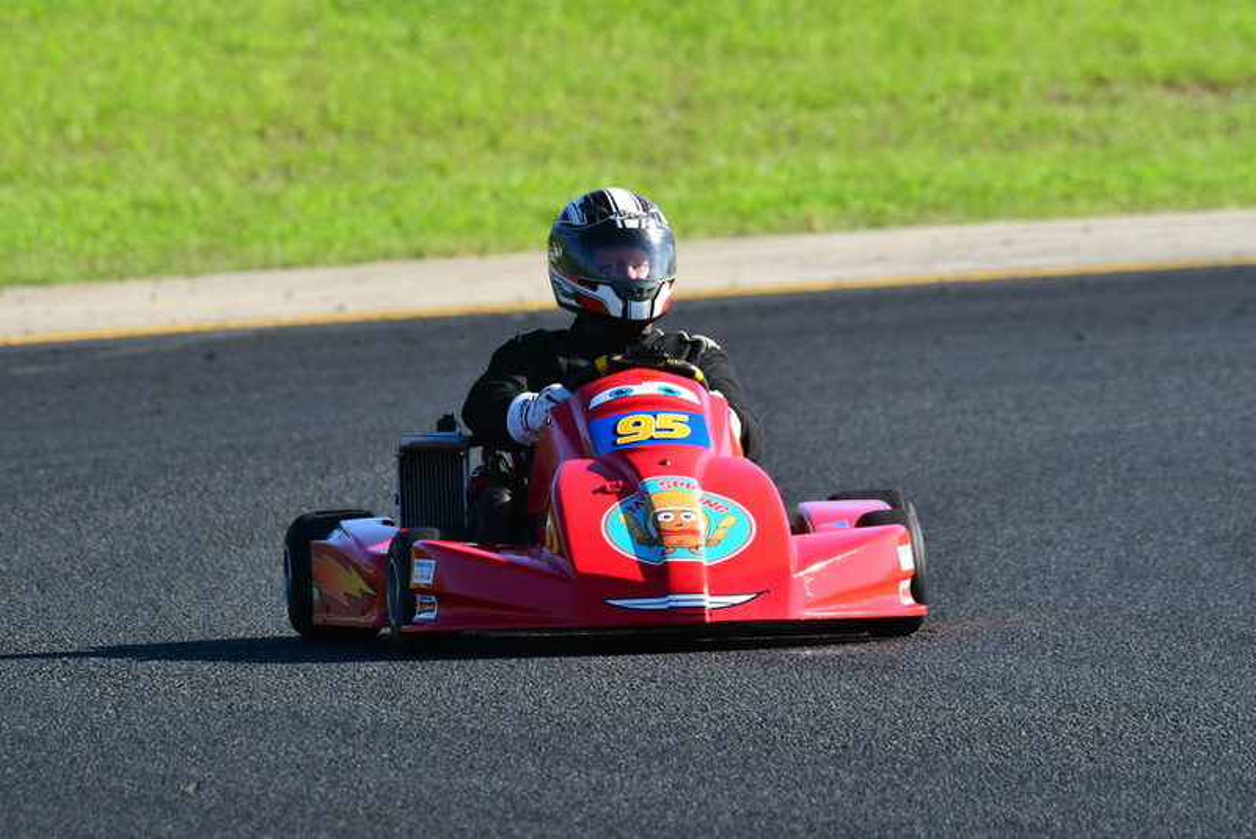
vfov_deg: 1.8
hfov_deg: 2.7
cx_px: 628
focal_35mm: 750
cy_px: 420
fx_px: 26175
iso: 640
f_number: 10
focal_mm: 500
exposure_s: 1/640
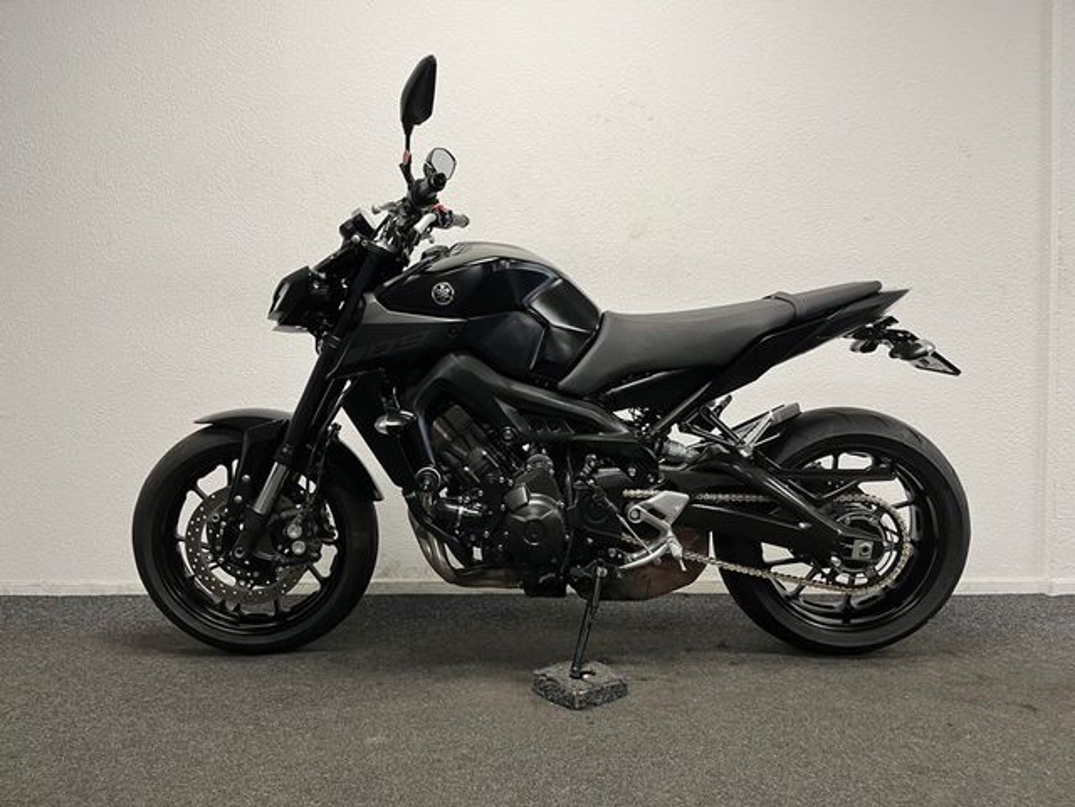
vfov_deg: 53.1
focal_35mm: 26
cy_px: 404
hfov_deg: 67.3
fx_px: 807
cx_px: 538
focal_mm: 5.1
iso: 80
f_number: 1.6
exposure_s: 1/50
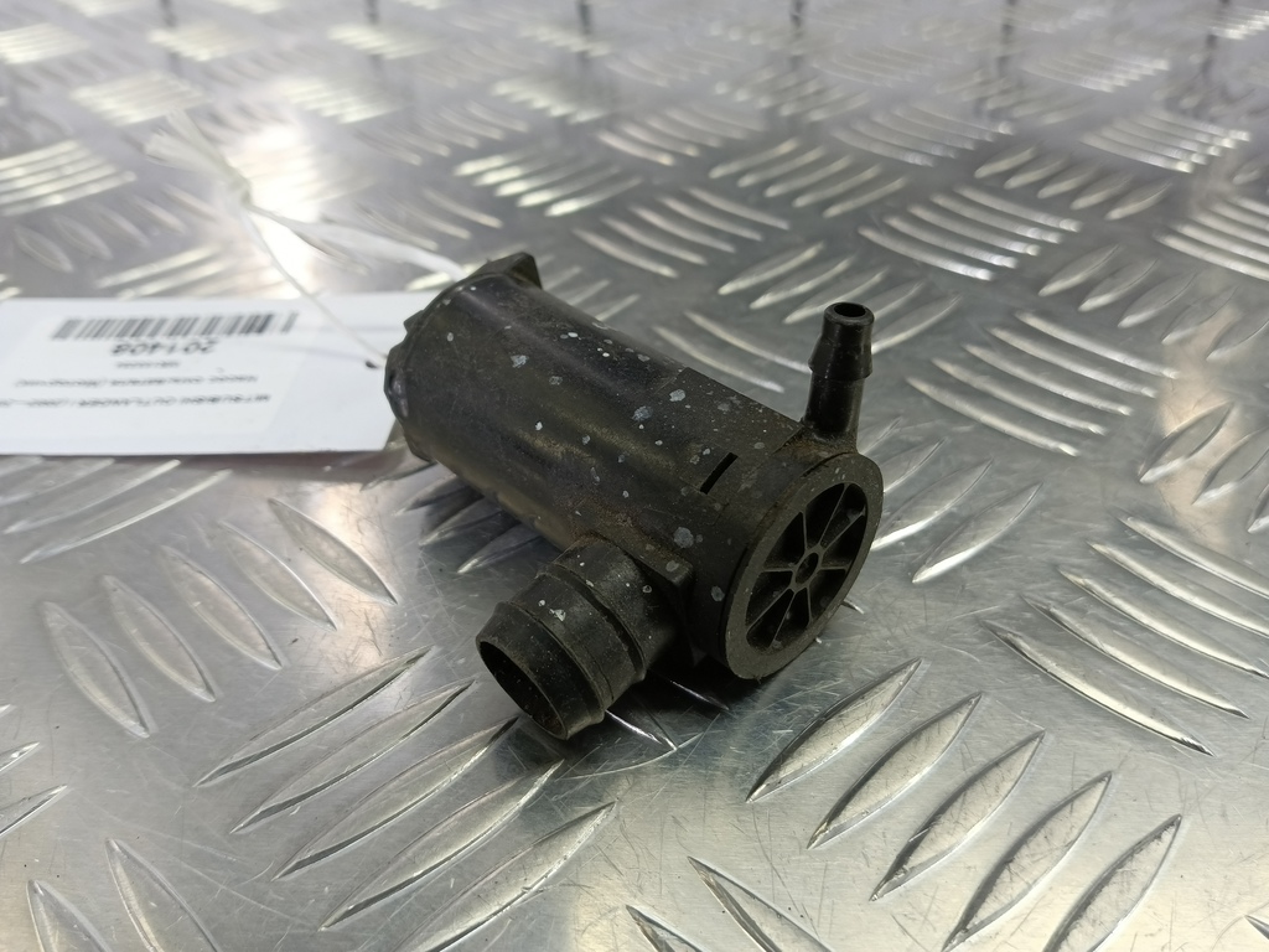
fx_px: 843
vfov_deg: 58.9
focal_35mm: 23
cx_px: 634
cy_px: 476
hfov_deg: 73.9
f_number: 1.6
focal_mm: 4.11
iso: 126
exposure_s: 1/50
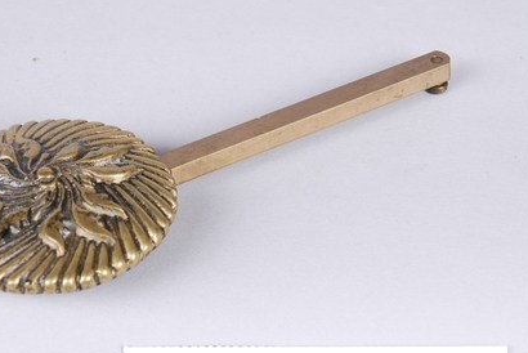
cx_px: 171
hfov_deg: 12.5
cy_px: 232
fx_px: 2407
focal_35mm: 164
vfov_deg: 8.4
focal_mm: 70
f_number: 11
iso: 100
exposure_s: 1/100
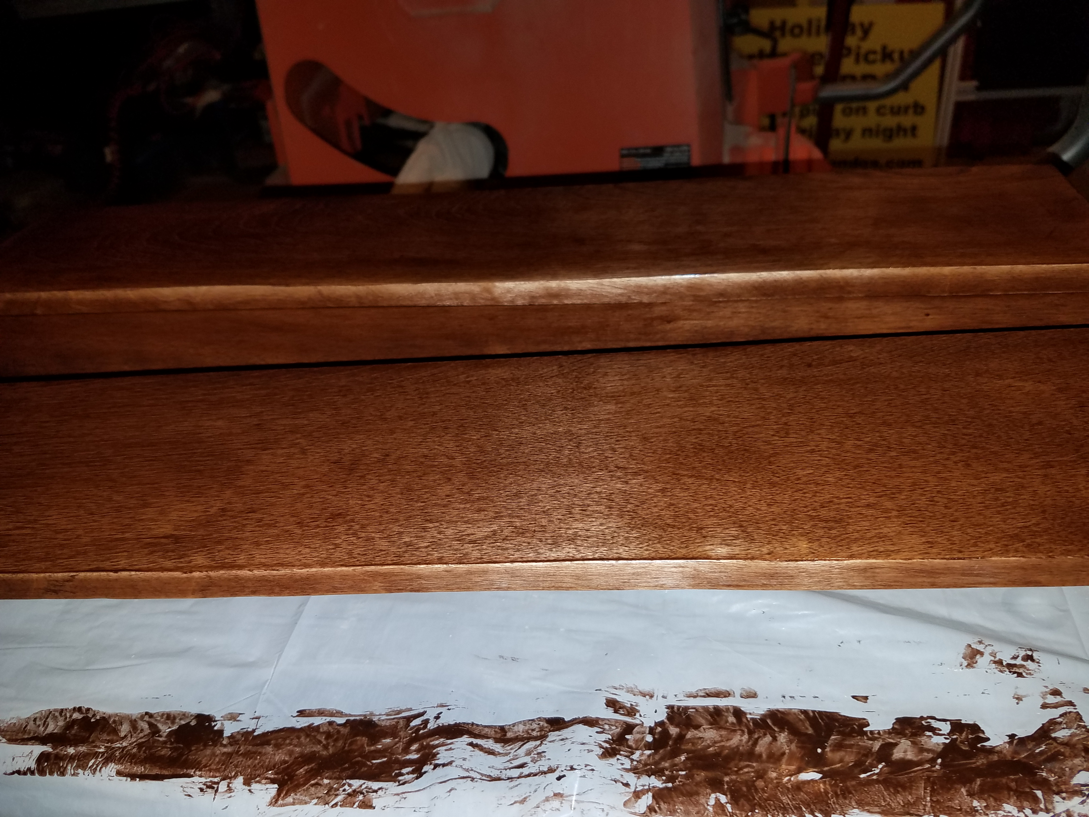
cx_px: 544
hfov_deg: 67.3
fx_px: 818
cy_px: 408
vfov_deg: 53.1
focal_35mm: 26
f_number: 1.7
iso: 40
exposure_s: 1/50
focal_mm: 4.2
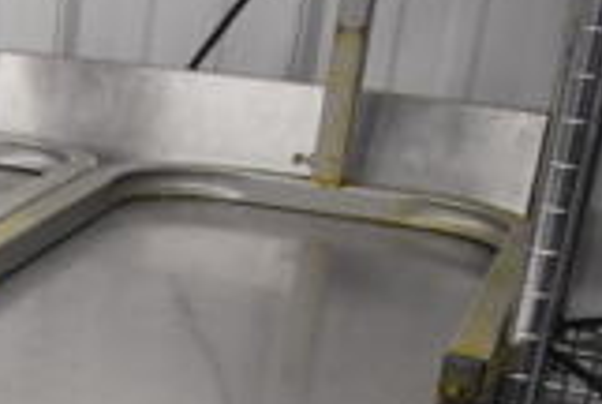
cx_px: -284
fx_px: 1709
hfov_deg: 18.0
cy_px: 737
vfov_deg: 12.3
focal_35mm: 102
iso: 1600
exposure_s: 1/125
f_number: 3.5
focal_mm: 18
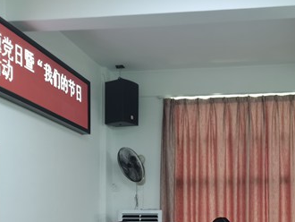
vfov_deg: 22.4
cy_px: 222
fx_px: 537
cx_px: 223
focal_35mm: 63
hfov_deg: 30.2
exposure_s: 1/36
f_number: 1.8
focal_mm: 5.58
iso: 160
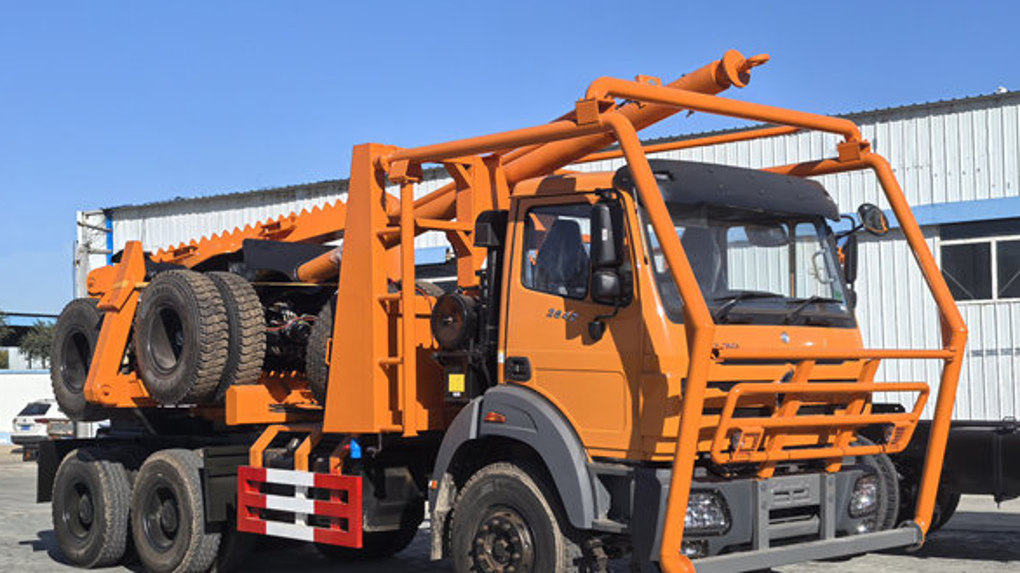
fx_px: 1298
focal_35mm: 48
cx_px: 500
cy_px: 326
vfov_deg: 24.9
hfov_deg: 42.9
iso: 50
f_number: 1.4
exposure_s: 1/9709
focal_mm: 5.75
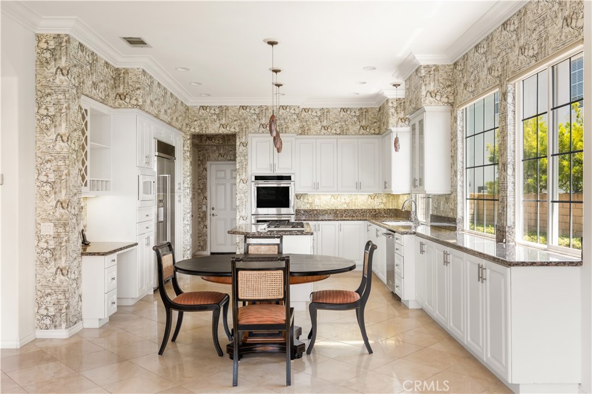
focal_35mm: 28
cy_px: 197
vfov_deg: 45.6
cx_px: 296
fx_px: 468
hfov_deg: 64.6
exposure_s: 1/6
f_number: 6.3
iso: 100
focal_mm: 28.5
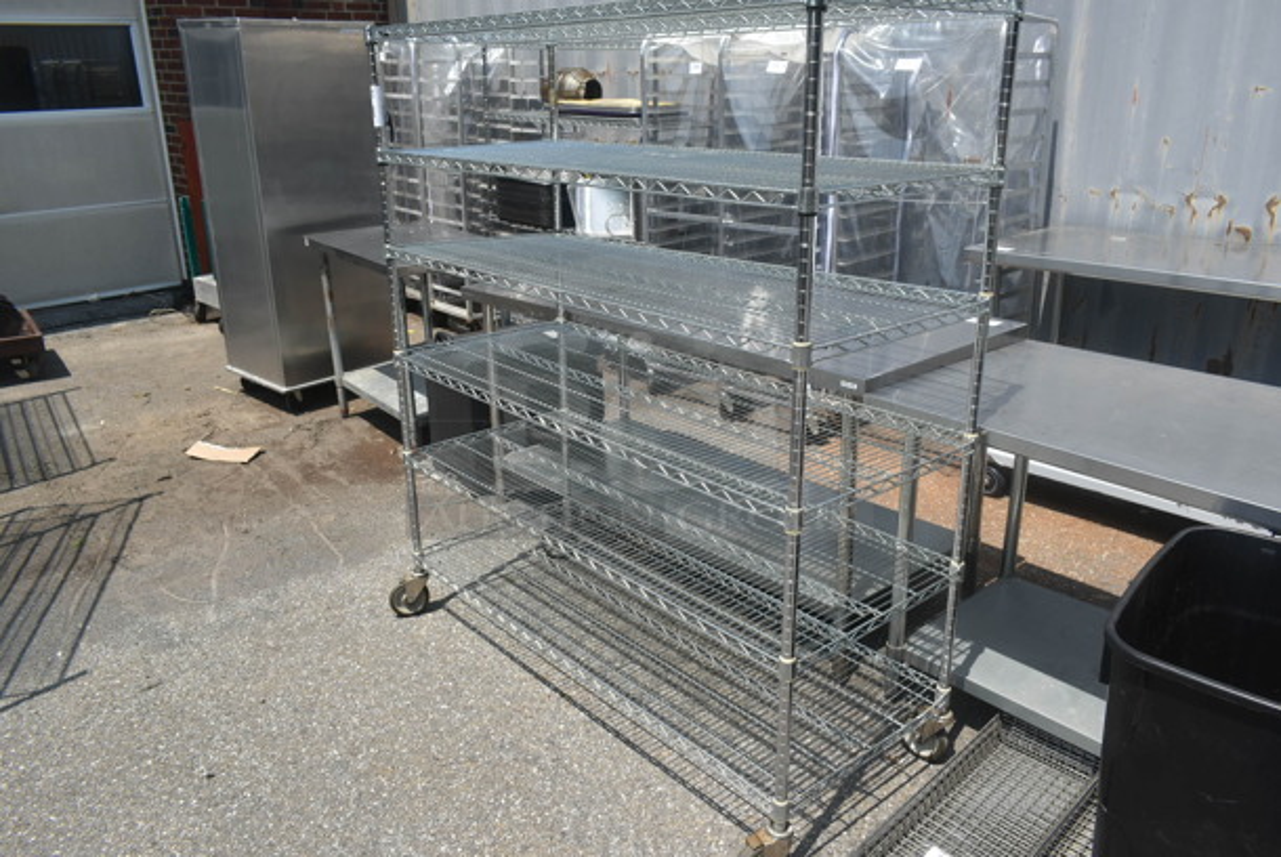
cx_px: 640
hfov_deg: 67.3
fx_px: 962
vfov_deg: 48.0
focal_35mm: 27
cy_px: 428
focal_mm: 18
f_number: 8
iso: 200
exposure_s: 1/500
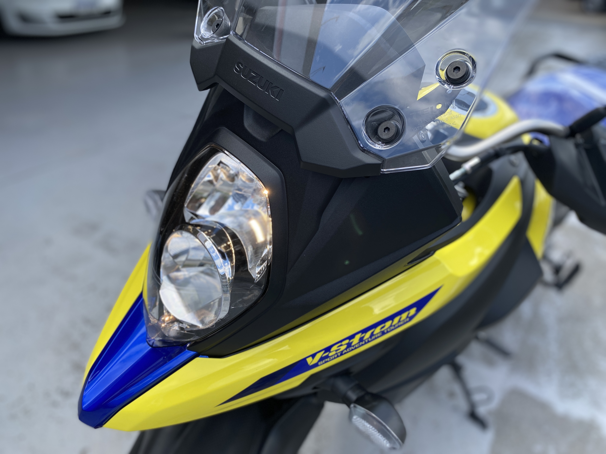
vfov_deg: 53.1
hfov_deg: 67.3
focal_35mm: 26
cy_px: 227
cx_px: 303
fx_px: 455
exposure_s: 1/658
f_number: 1.8
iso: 32
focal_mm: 4.25
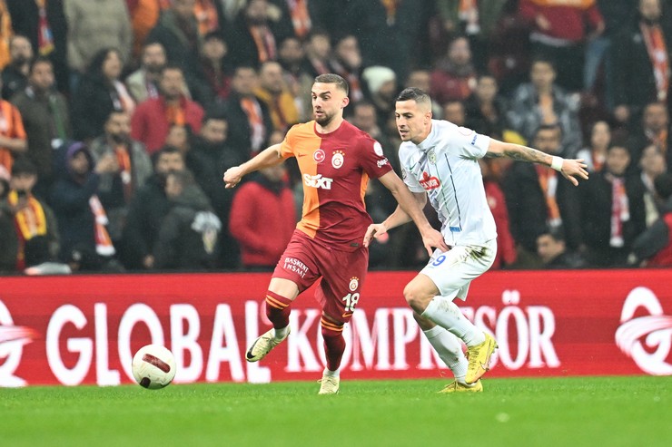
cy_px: 224
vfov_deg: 3.4
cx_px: 336
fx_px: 7465
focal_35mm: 400
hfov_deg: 5.2
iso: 4000
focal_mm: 400
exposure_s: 1/1600
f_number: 2.8
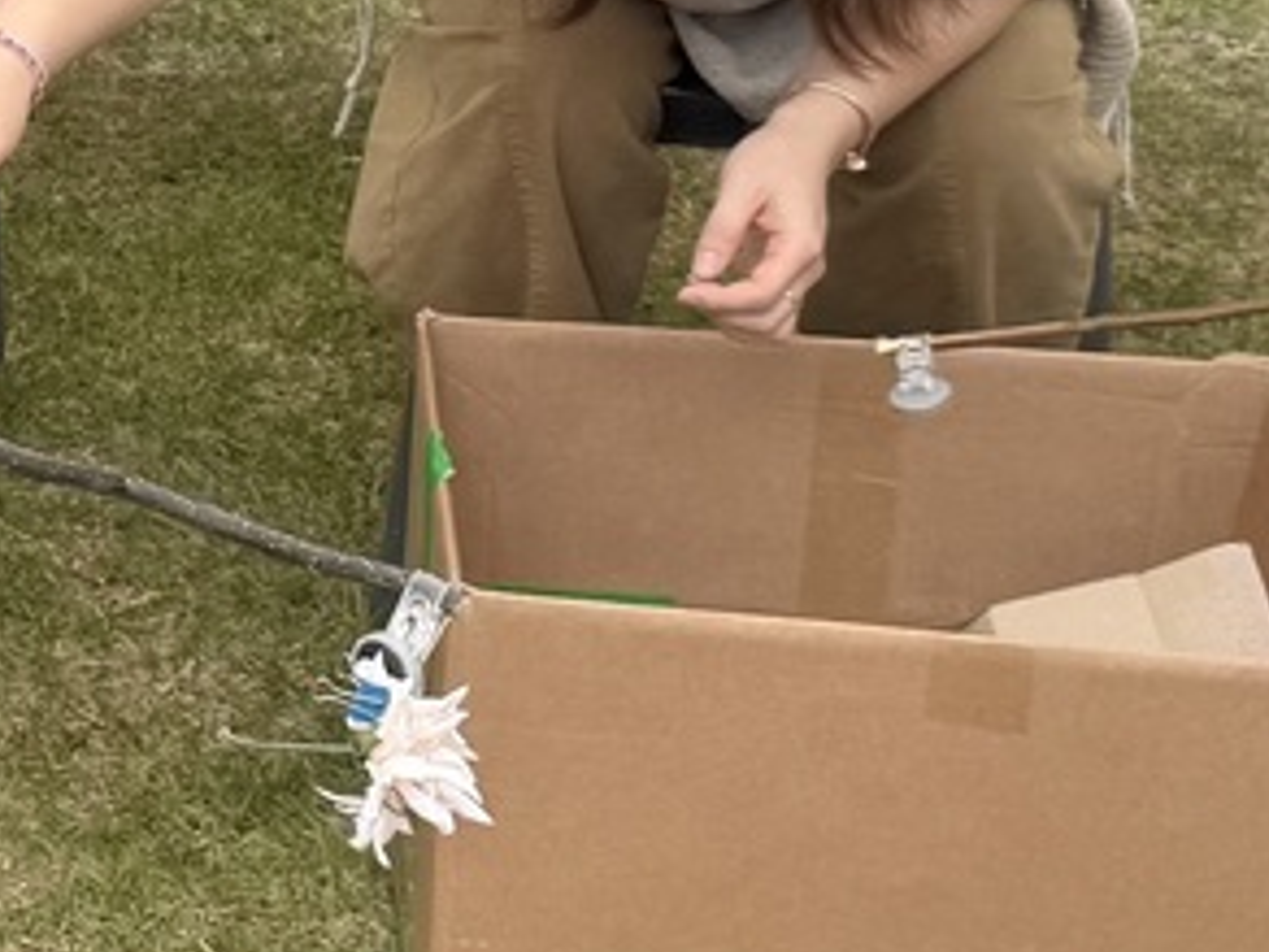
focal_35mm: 115
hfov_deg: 16.0
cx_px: -478
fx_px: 4216
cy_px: 30
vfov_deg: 12.7
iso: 80
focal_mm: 6.76
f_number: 1.78
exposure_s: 1/1238
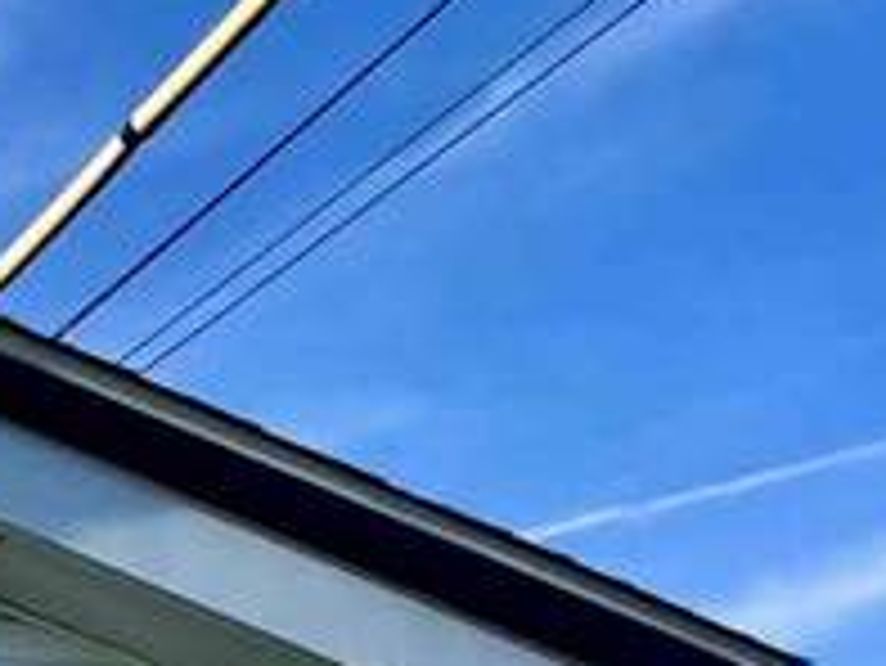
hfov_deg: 13.3
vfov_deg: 14.0
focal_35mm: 91
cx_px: -1430
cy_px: 1274
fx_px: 2331
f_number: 2.2
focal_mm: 2.22
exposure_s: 1/2415
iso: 50
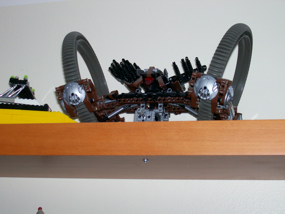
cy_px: 107
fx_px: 535
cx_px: 142
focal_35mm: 65
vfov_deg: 22.6
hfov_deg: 29.8
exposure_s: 1/137
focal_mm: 10.8
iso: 140
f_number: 3.6
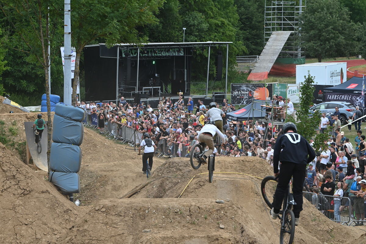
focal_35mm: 170
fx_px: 1728
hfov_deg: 12.1
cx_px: 183
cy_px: 122
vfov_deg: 8.1
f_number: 9
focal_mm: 170
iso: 500
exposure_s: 1/400
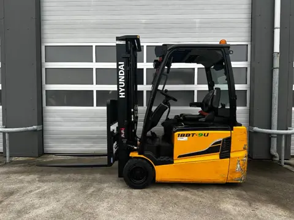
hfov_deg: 71.6
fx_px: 204
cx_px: 147
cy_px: 110
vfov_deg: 56.8
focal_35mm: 24
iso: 80
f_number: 1.78
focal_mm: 6.86
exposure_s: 1/767
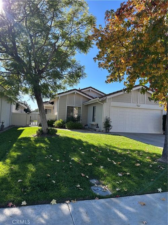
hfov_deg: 53.0
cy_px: 112
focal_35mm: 26
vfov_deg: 67.3
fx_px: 168
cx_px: 84
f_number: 1.5
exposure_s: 1/1468
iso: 50
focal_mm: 5.7
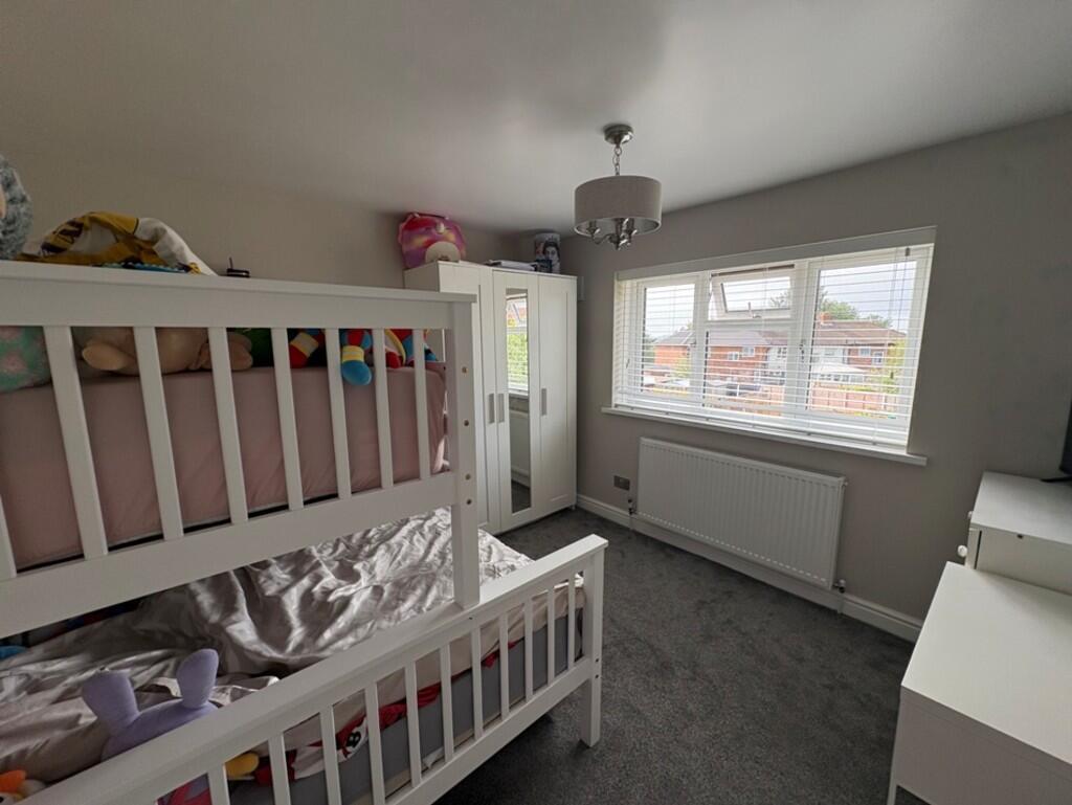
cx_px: 536
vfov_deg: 85.7
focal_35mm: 14
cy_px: 402
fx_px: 434
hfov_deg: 102.0
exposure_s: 1/173
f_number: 2.2
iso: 64
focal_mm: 2.22
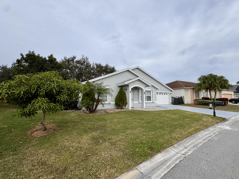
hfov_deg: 94.4
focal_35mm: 16
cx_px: 126
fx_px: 110
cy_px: 88
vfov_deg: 78.1
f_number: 2.2
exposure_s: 1/2028
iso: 40
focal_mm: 2.22
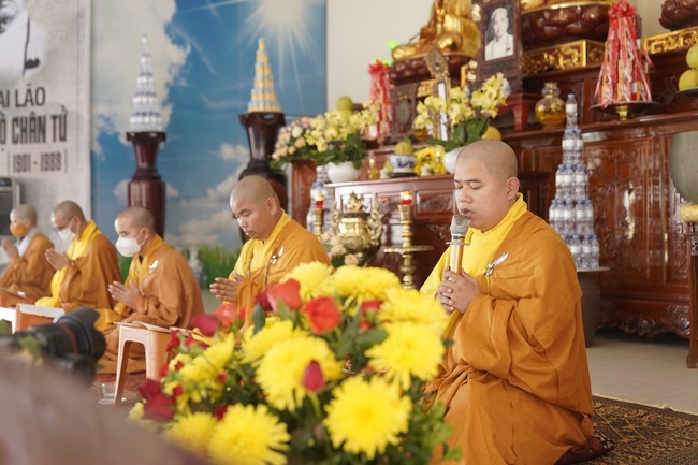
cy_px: 232
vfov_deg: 31.2
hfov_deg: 45.4
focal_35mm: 43
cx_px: 349
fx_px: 833
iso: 1000
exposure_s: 1/80
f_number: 2.8
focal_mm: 43
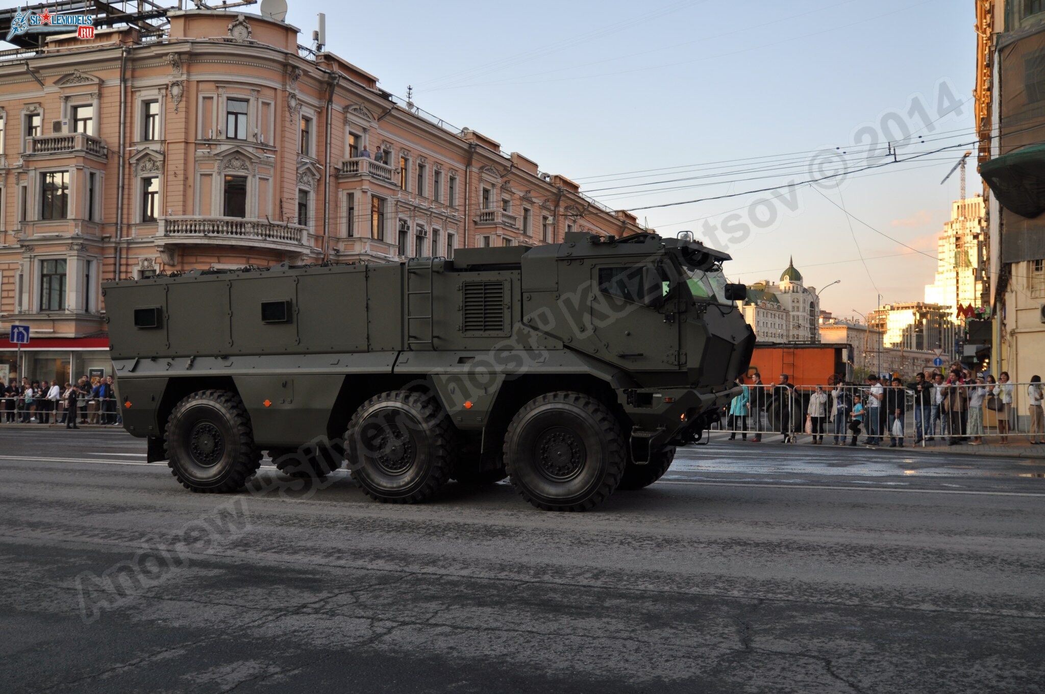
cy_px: 347
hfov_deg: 53.2
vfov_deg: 36.8
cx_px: 522
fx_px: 1044
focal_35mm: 36
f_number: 2.8
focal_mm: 24
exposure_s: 1/320
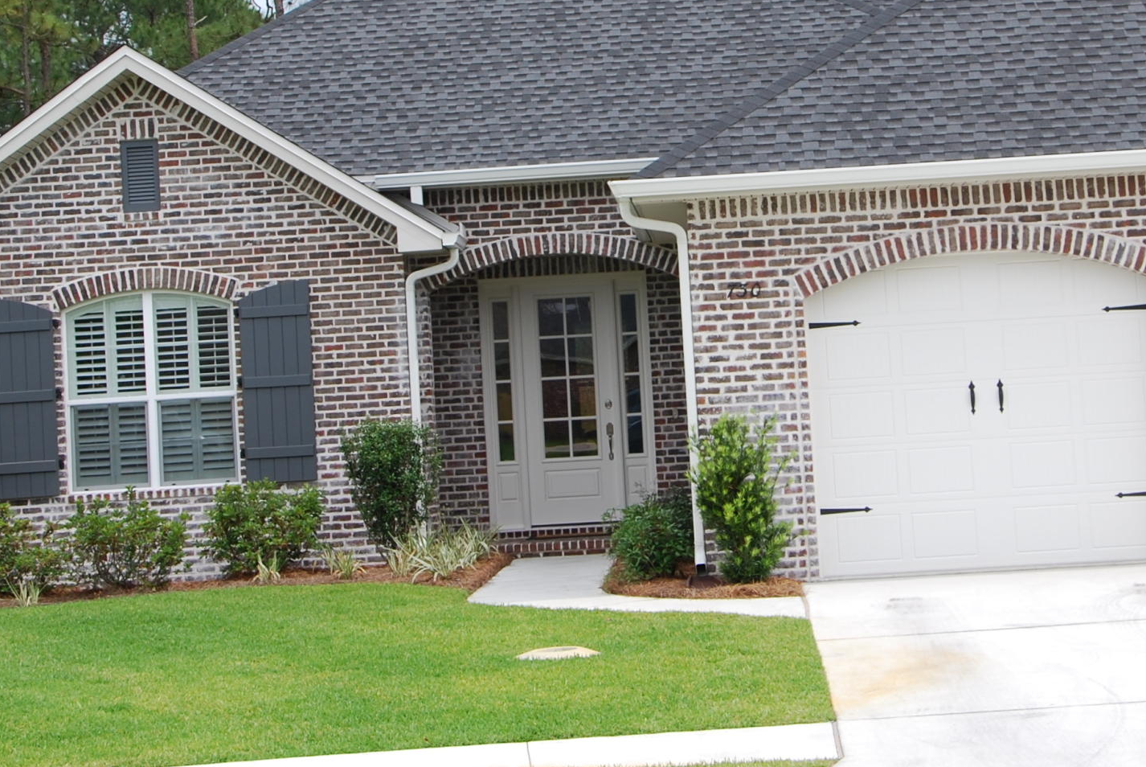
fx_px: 3218
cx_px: 714
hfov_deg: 20.2
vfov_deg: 13.5
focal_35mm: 101
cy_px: 160
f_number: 8
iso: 100
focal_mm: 32
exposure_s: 1/250
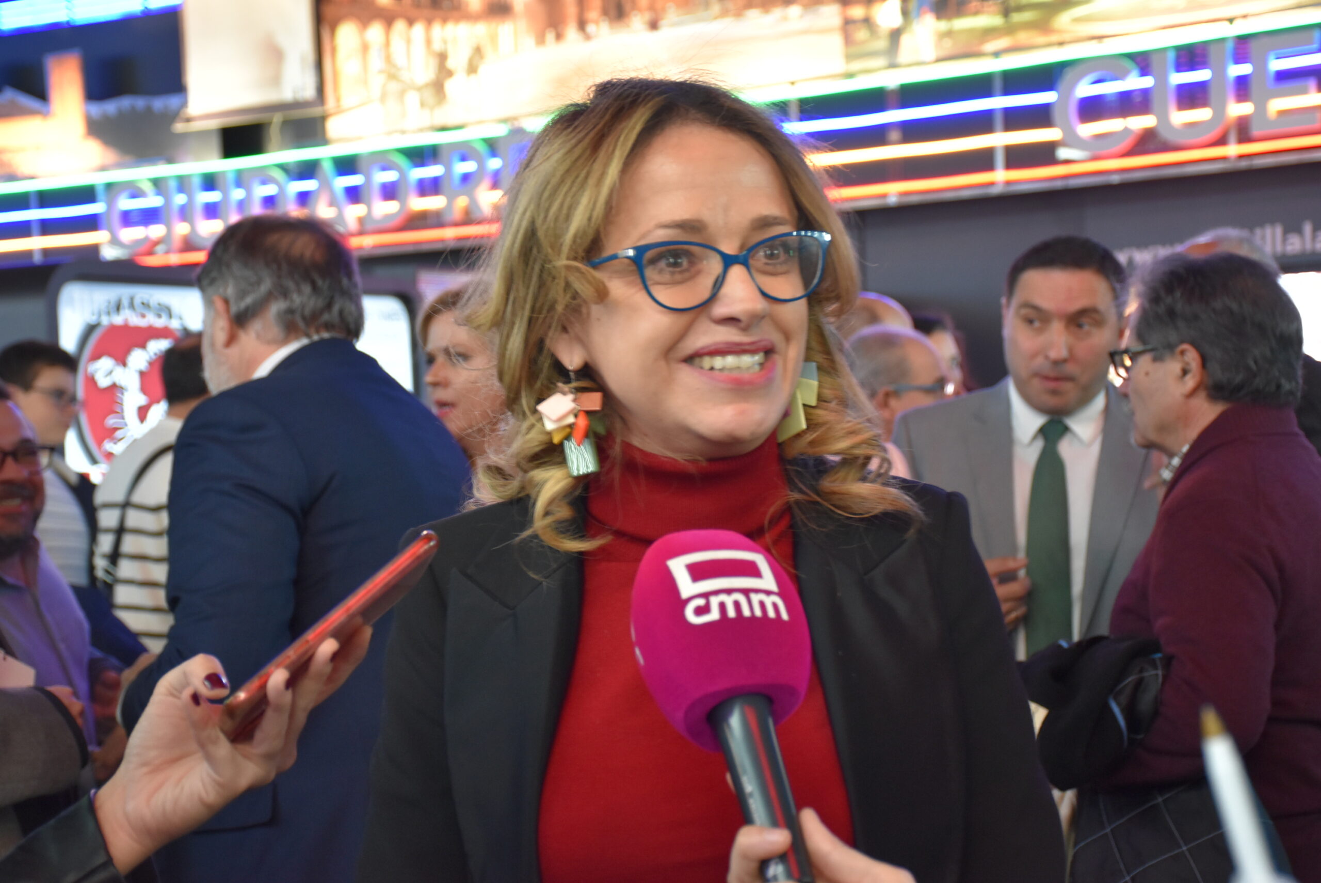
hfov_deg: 33.4
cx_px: 660
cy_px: 442
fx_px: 2203
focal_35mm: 60
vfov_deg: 22.7
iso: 1100
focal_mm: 40
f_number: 4.5
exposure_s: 1/60
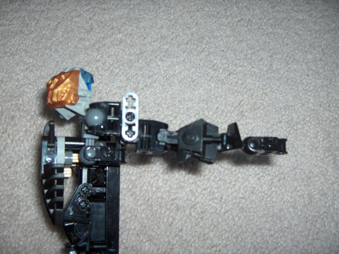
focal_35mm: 39
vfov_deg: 36.8
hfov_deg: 47.9
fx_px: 382
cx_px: 170
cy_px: 127
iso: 100
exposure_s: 1/60
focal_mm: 8
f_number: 2.8
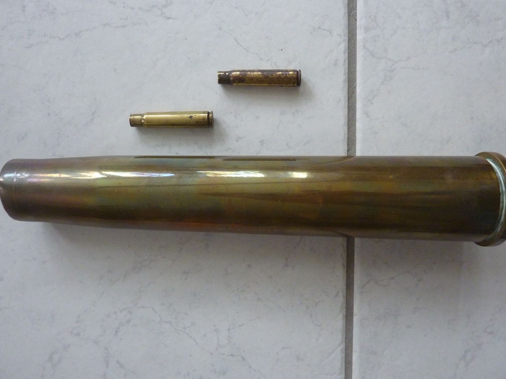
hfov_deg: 67.3
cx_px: 256
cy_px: 190
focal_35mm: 26
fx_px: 380
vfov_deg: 53.0
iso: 400
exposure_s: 1/15
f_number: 3.3
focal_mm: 4.1
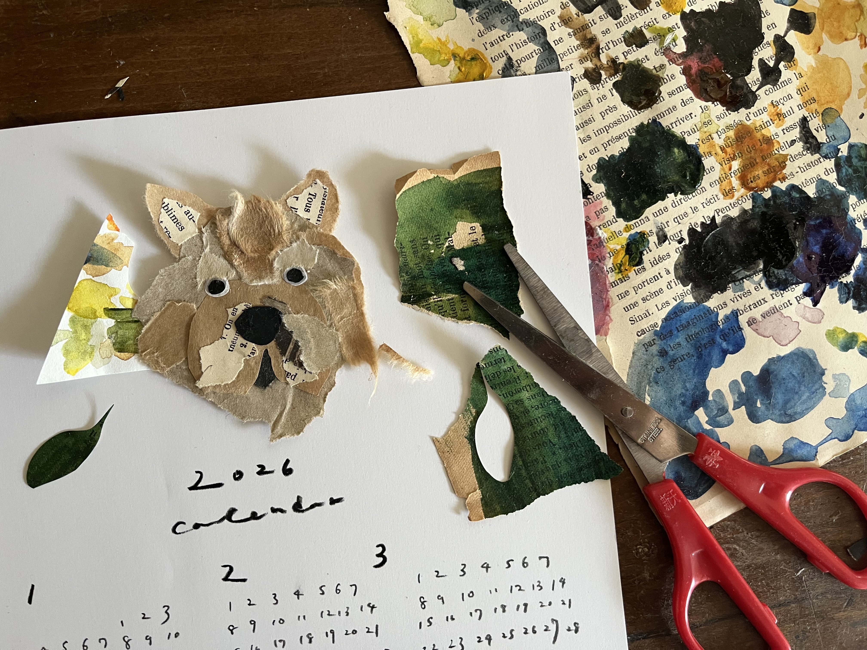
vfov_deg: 53.1
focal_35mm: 26
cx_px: 434
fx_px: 651
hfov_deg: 67.3
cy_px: 325
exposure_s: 1/60
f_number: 1.6
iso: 320
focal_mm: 5.1
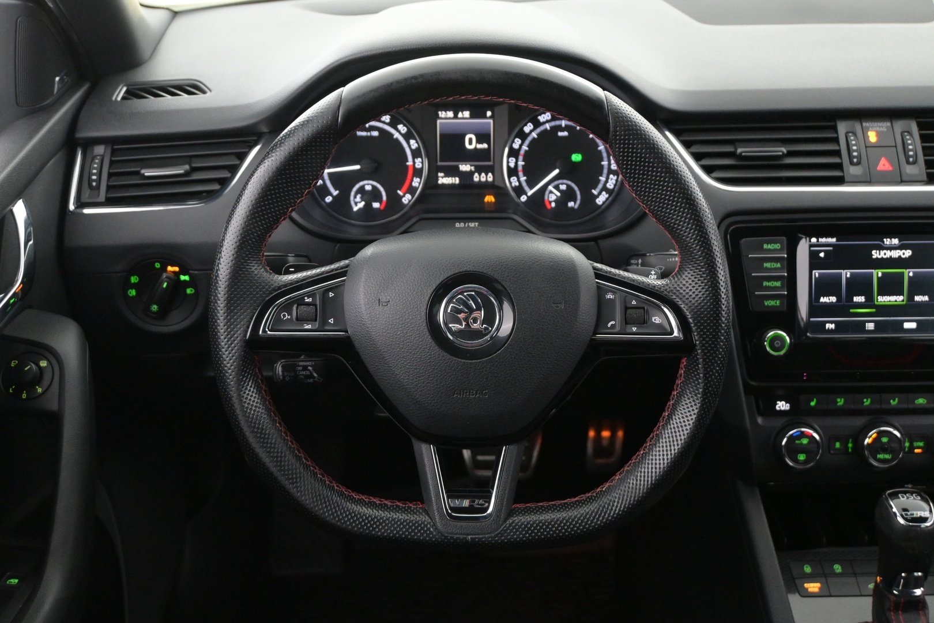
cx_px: 467
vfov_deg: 33.6
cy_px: 312
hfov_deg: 48.7
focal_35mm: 40
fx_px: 1031
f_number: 4.5
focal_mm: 26.5
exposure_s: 1/40
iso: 4000
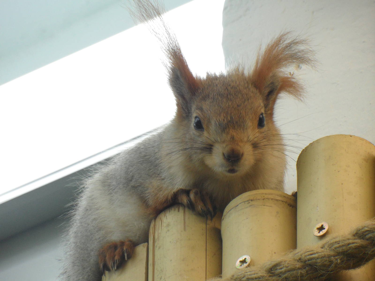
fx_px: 3900
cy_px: 140
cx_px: 188
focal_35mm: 360
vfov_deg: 4.1
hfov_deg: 5.5
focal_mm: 58.5
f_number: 5.8
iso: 200
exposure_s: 1/90
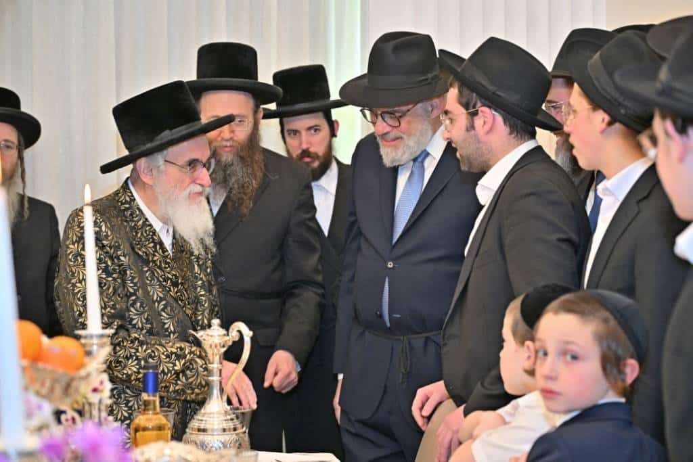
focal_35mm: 73
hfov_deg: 27.7
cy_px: 231
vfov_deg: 18.7
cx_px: 346
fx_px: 1405
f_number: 4
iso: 1250
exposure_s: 1/160
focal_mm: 73
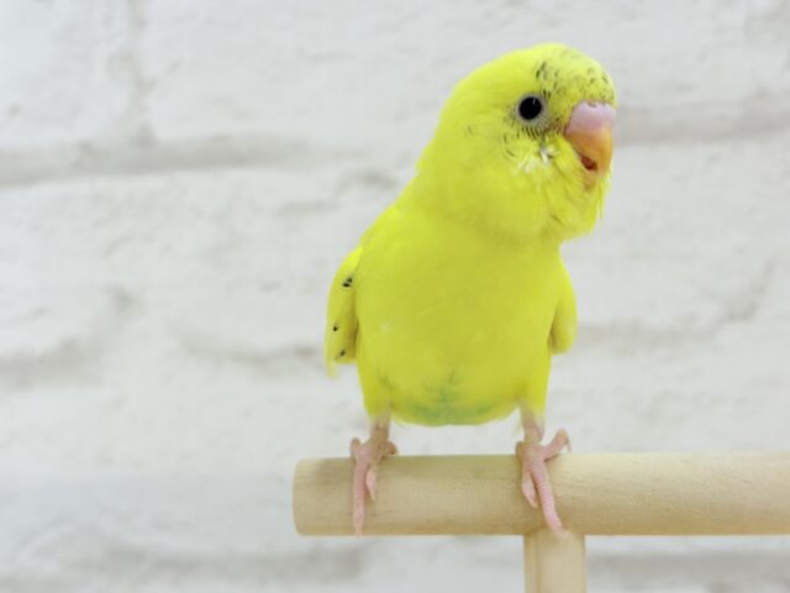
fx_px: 1187
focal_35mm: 52
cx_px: 395
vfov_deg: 28.0
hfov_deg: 36.8
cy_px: 296
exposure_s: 1/100
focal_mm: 5.96
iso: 64
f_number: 1.6
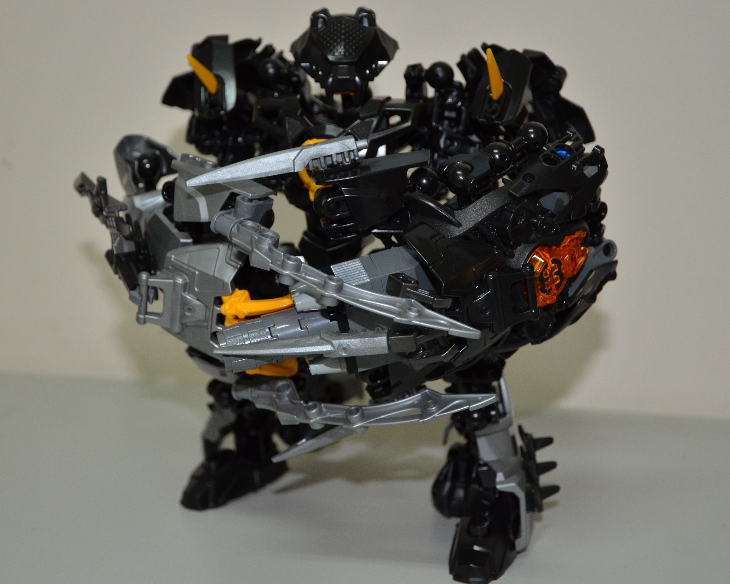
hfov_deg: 27.5
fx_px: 1491
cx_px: 345
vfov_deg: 22.2
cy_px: 274
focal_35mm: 69
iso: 800
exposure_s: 1/60
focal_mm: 38
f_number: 4.5
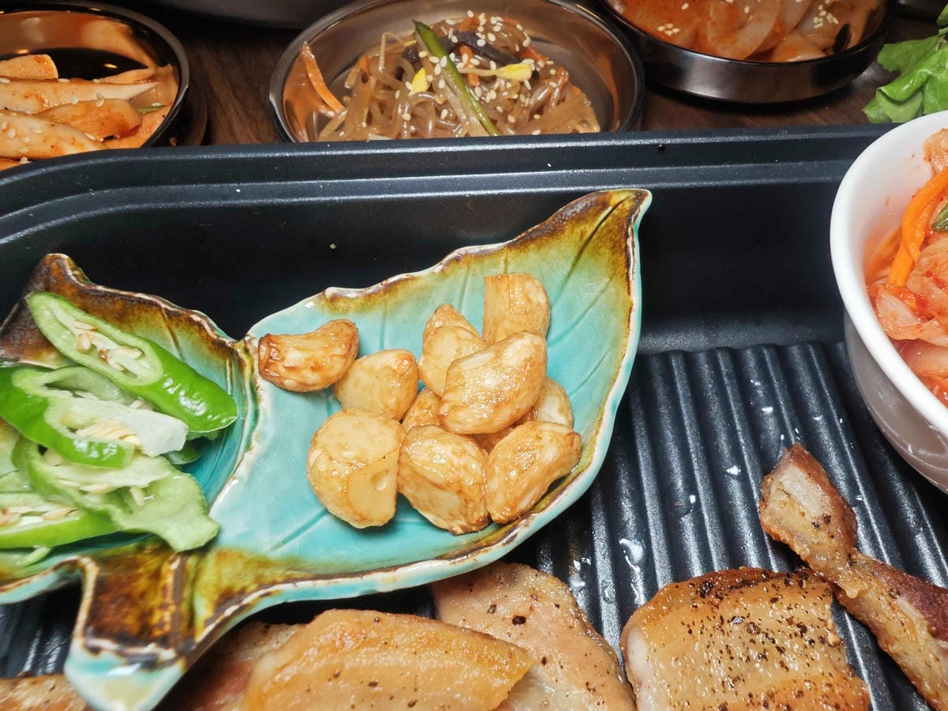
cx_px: 474
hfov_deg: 73.9
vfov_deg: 58.9
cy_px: 356
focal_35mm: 23
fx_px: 630
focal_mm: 2.03
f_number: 1.8
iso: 80
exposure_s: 1/120
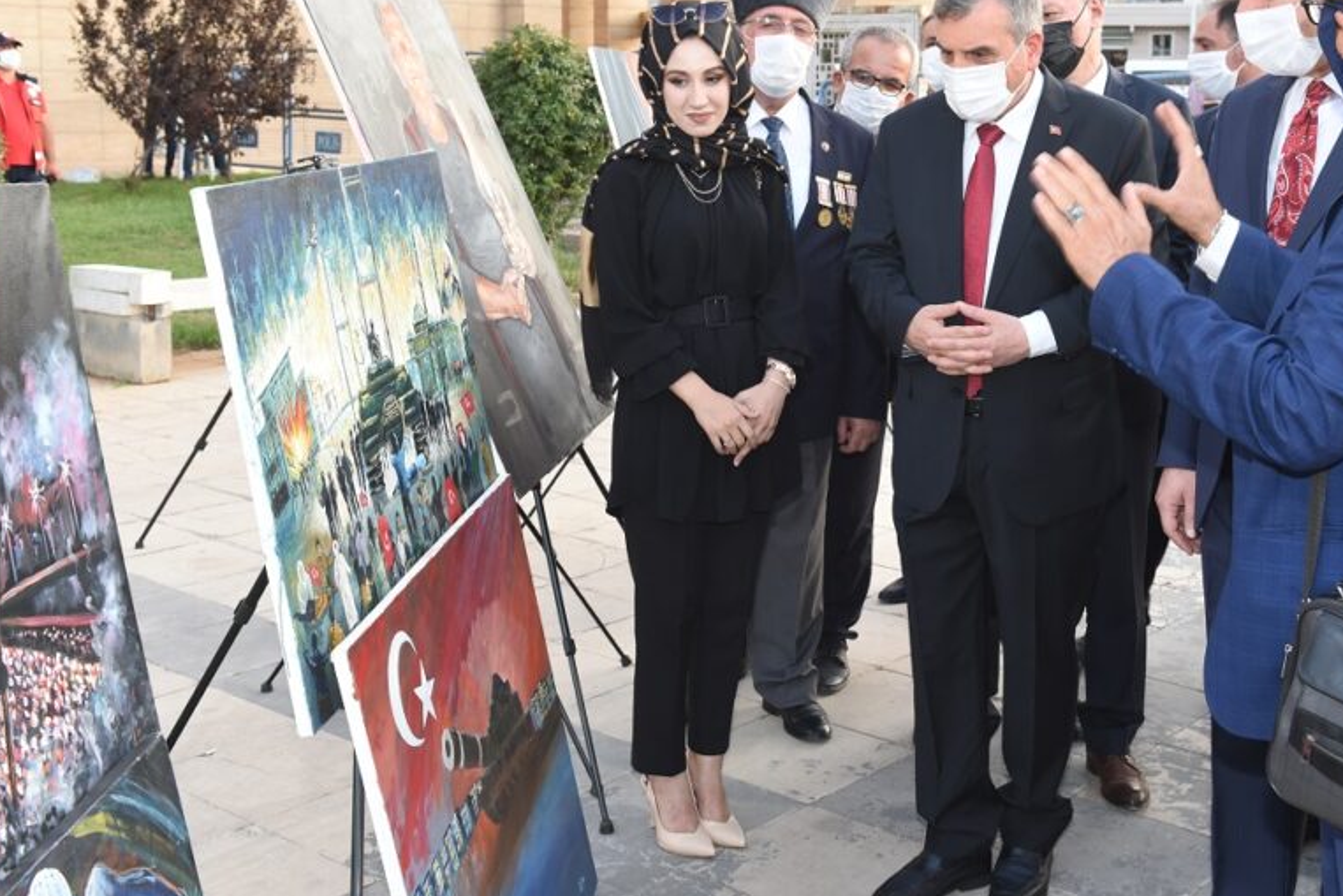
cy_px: 315
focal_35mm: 47
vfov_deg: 28.5
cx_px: 796
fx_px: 1754
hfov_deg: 41.7
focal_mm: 35
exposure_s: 1/60
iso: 1600
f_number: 8
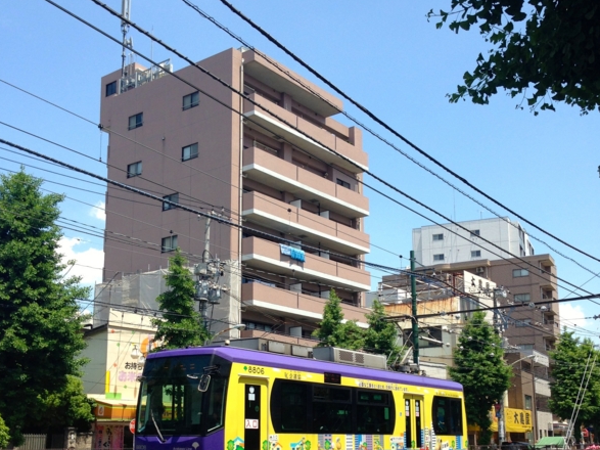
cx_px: 302
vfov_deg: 31.8
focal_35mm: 45
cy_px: 314
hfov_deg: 42.1
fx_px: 780
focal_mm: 4.12
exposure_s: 1/935
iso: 50
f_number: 2.4
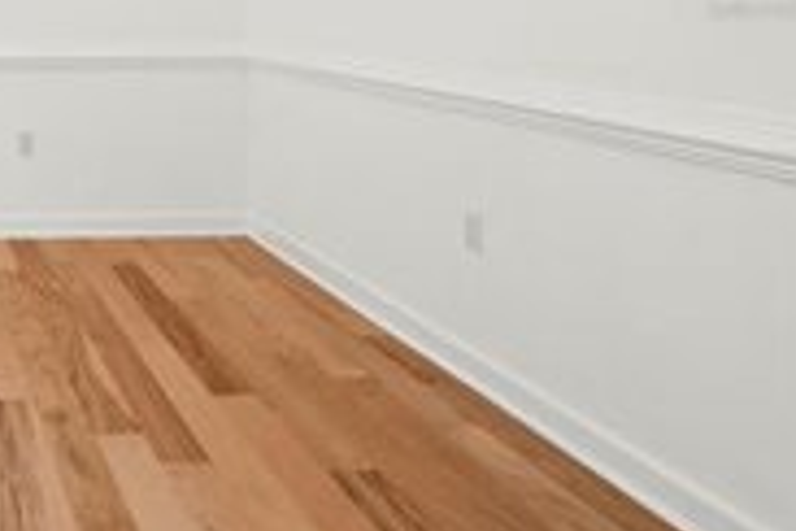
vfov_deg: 33.8
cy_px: 9
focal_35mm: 36
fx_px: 798
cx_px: -65
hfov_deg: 42.5
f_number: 8
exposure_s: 1
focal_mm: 11
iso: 100
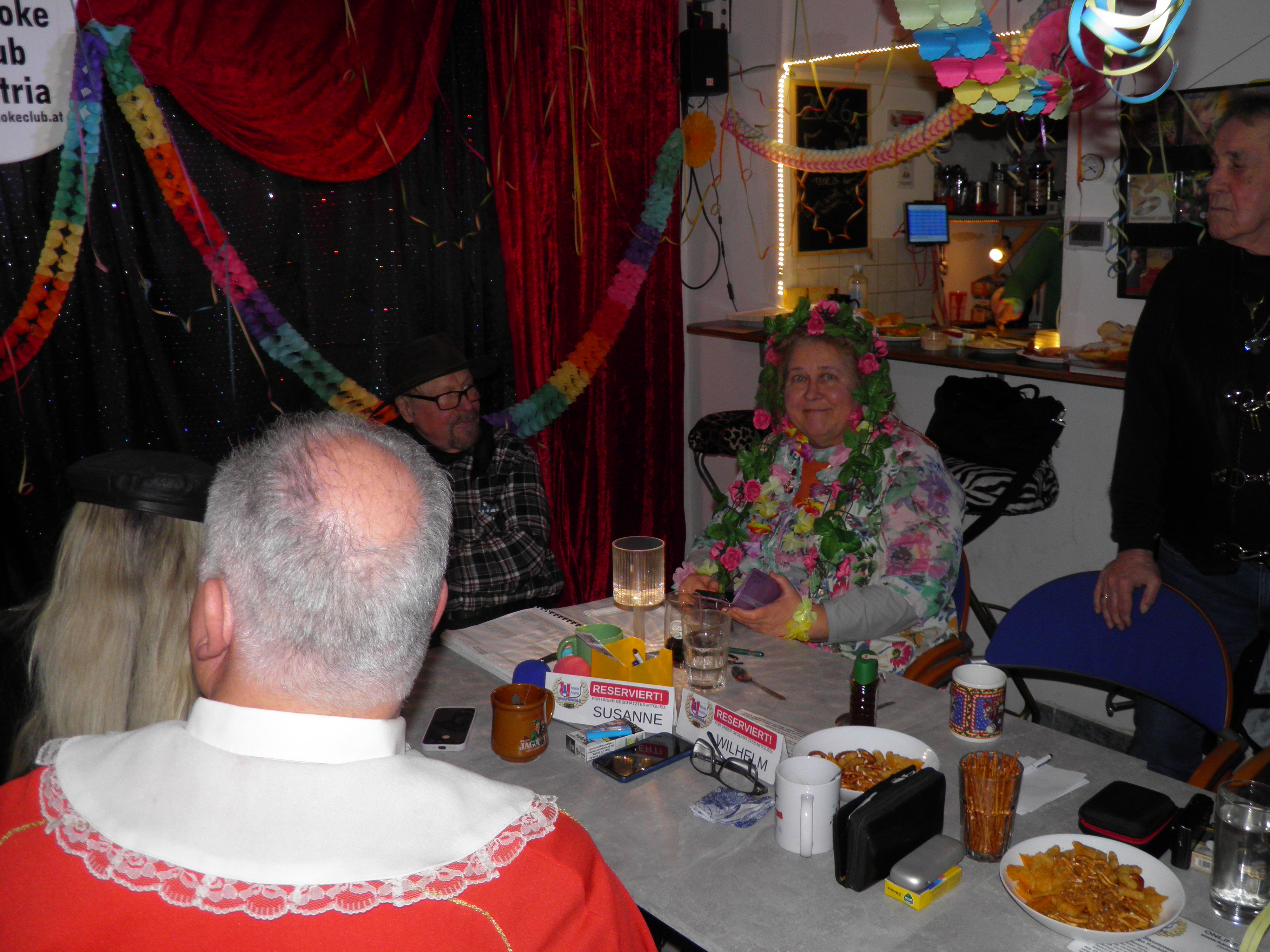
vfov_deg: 46.8
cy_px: 444
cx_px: 652
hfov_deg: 60.0
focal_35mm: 30
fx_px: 1101
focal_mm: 4.9
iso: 100
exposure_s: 1/30
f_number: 2.8
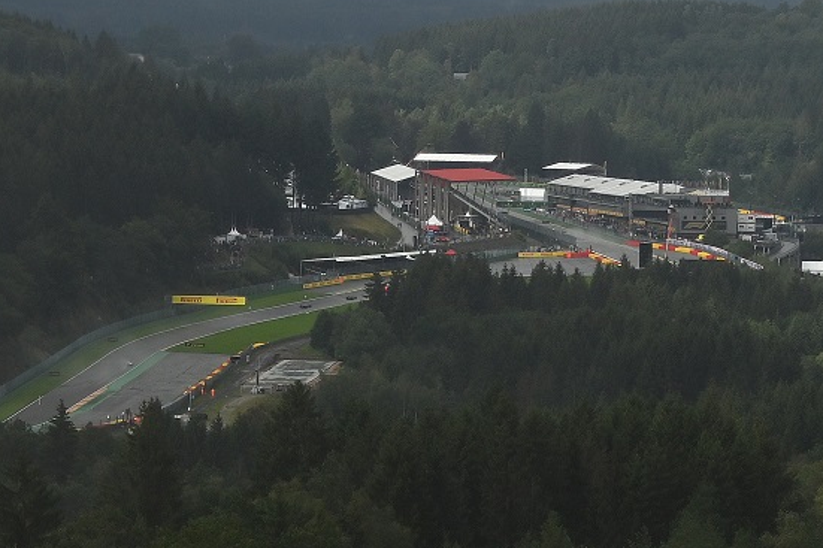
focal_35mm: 216
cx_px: 639
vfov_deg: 6.3
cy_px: 686
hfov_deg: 9.5
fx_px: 4936
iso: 160
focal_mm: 70
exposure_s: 1/5000
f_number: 4
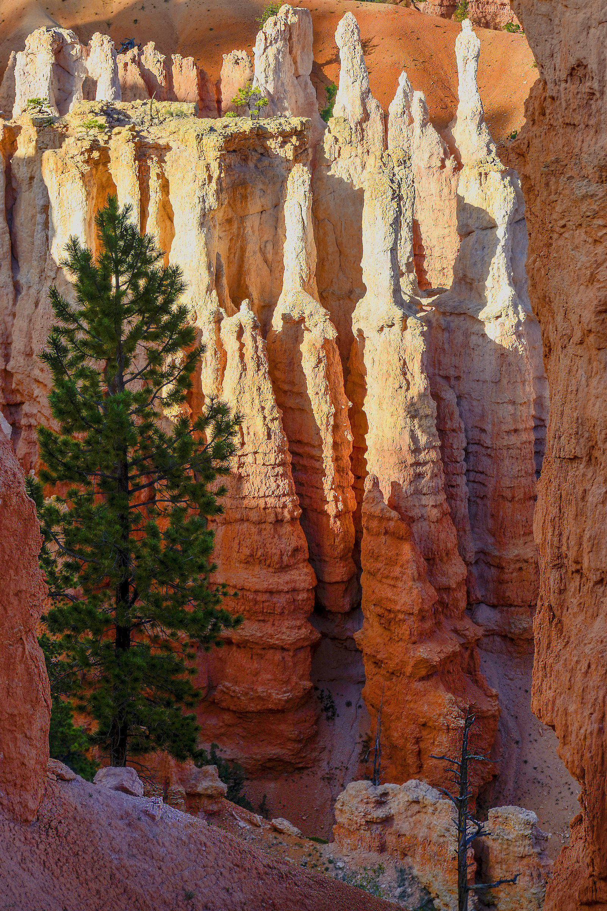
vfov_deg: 12.1
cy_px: 456
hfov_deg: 8.1
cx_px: 304
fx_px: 4297
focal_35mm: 170
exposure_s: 1/400
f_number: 6.3
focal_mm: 170
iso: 100
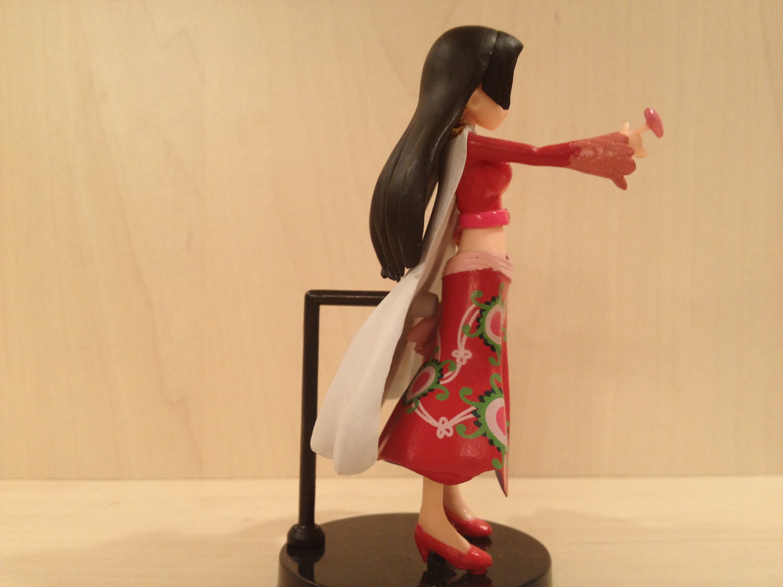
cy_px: 294
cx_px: 392
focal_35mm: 35
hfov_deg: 52.6
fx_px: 792
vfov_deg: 40.7
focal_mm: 4.28
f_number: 2.4
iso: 125
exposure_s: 1/20
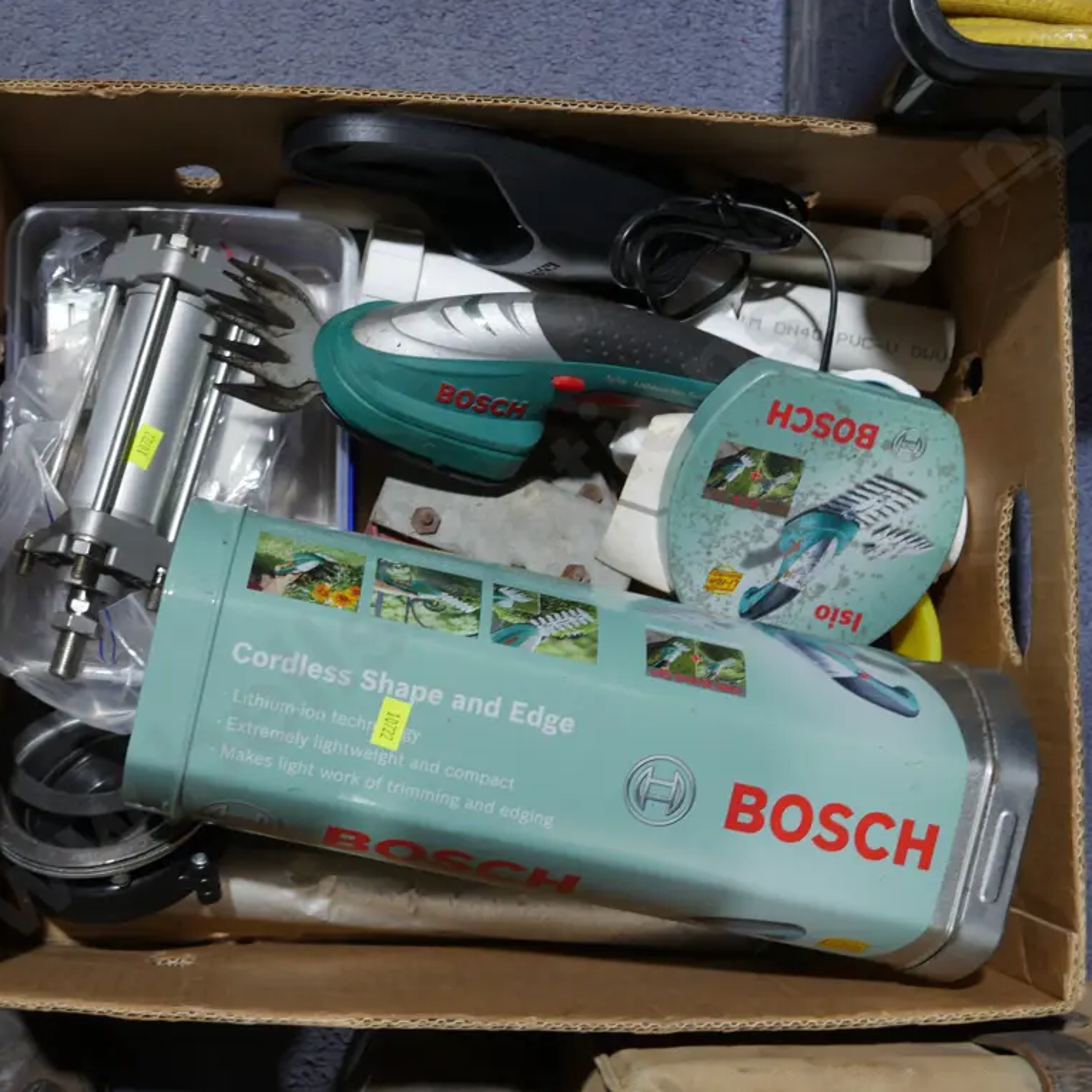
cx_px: 492
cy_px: 545
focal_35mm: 52
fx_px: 1856
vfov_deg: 32.8
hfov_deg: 32.8
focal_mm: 22
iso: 500
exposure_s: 1/60
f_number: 4.7
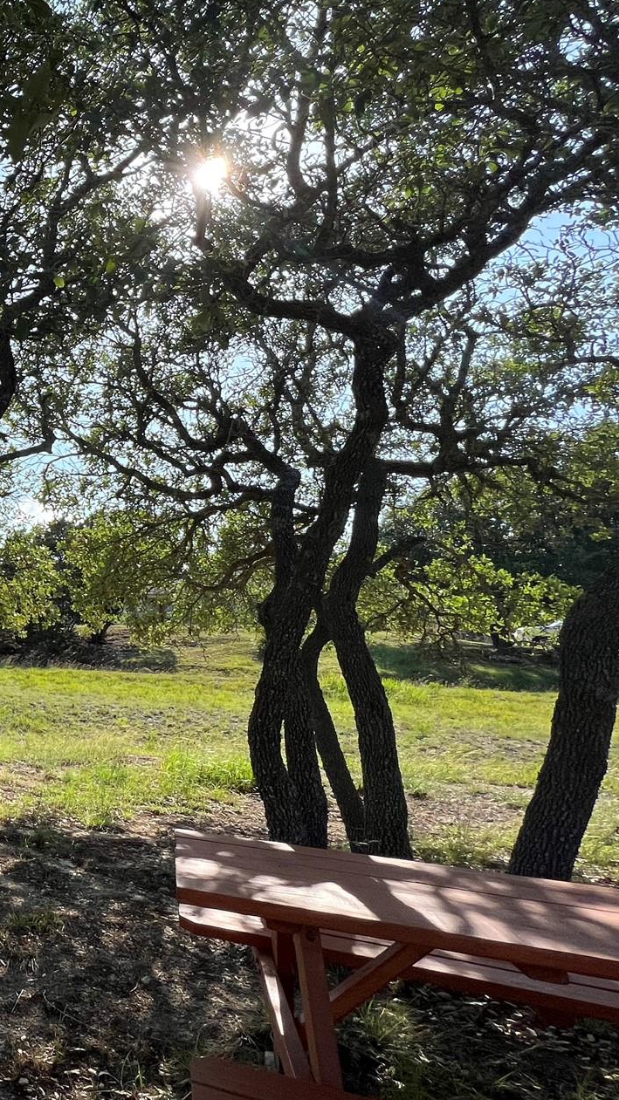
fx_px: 671
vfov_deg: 78.5
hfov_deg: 33.1
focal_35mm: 23
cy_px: 493
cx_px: -222
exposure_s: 1/1277
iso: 32
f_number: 1.8
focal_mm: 1.57
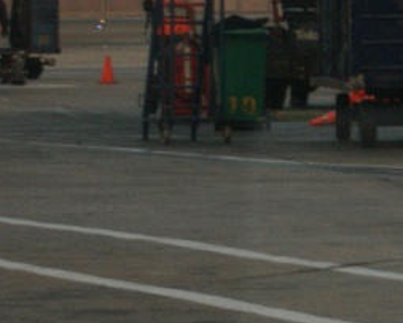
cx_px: 921
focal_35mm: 354
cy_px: -126
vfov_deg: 4.4
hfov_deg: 5.3
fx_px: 4229
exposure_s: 1/40
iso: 400
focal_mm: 55
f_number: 5.6
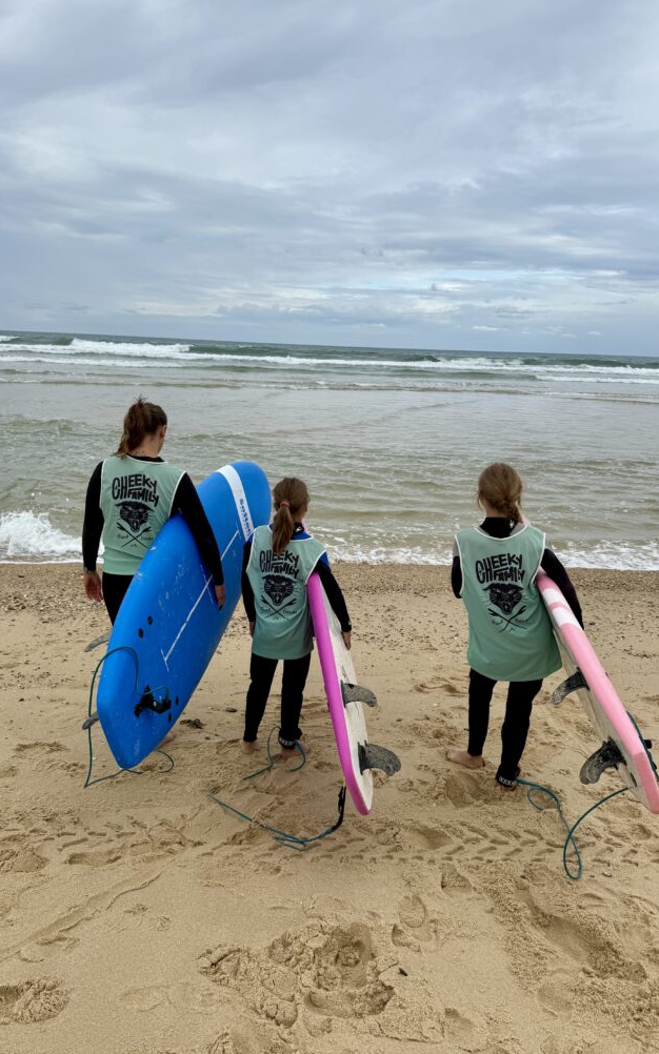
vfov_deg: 70.4
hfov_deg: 47.6
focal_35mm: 26
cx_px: 326
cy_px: 526
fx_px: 747
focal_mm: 6.76
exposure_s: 1/4405
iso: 80
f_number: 1.78
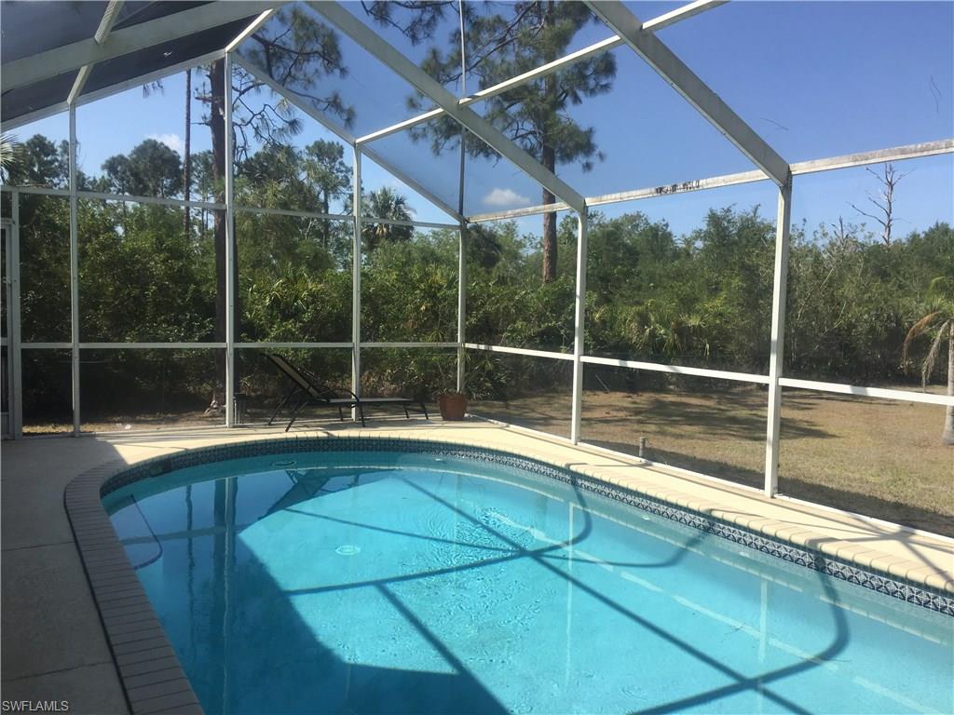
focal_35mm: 29
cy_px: 358
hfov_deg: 61.7
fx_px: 799
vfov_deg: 48.2
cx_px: 477
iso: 25
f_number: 2.2
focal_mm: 4.15
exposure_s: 1/855
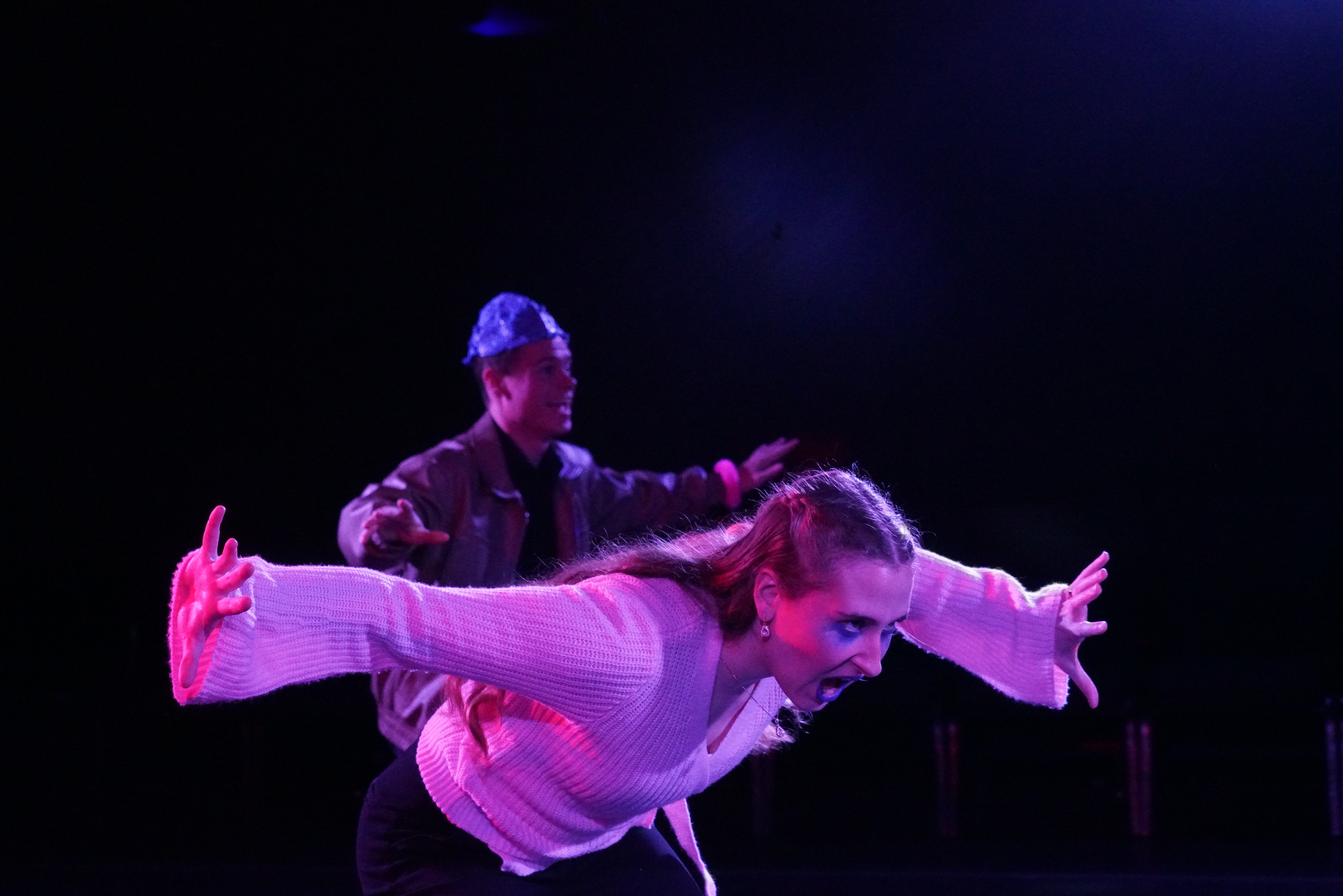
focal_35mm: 75
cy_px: 448
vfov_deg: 18.2
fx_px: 2798
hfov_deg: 27.0
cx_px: 672
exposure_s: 1/200
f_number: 6.3
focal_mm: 75
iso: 16000
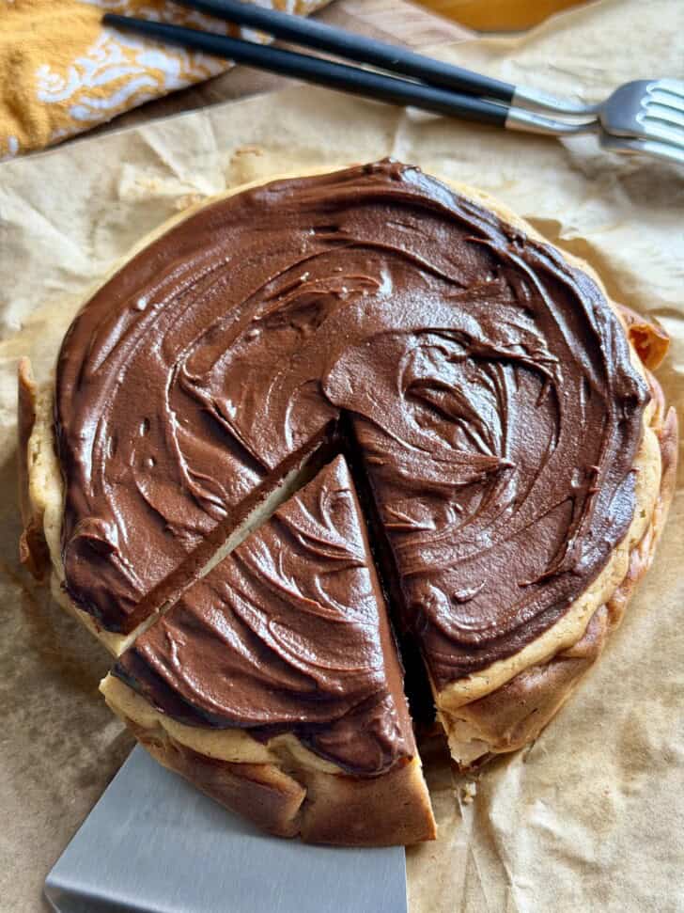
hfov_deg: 30.3
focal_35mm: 48
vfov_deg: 39.7
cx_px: 342
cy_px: 456
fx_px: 1265
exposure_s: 1/60
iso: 125
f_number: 1.8
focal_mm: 6.8
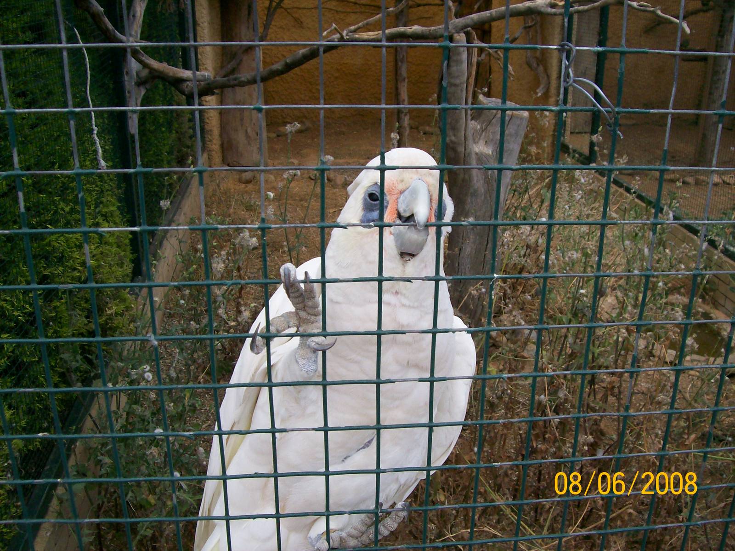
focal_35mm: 36
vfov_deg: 39.6
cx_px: 368
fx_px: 764
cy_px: 276
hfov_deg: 51.4
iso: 80
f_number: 4.8
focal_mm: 6
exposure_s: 1/391
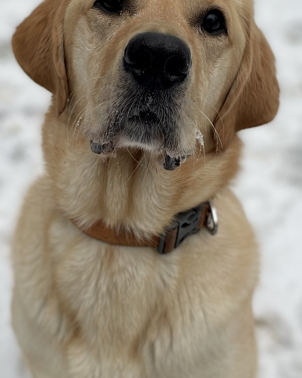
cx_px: 116
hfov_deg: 24.2
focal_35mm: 63
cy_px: 135
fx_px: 704
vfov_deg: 29.9
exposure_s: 1/121
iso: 32
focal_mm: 4.2
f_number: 1.6
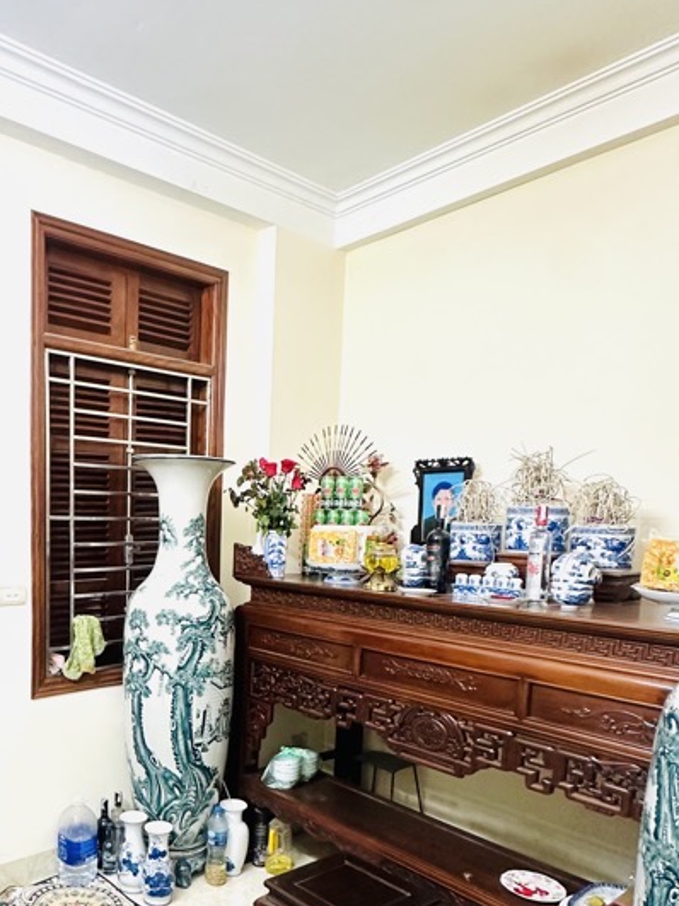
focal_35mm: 27
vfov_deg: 63.9
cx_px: 160
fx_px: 706
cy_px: 594
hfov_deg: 49.1
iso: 250
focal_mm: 2.22
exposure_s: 1/50
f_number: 2.2
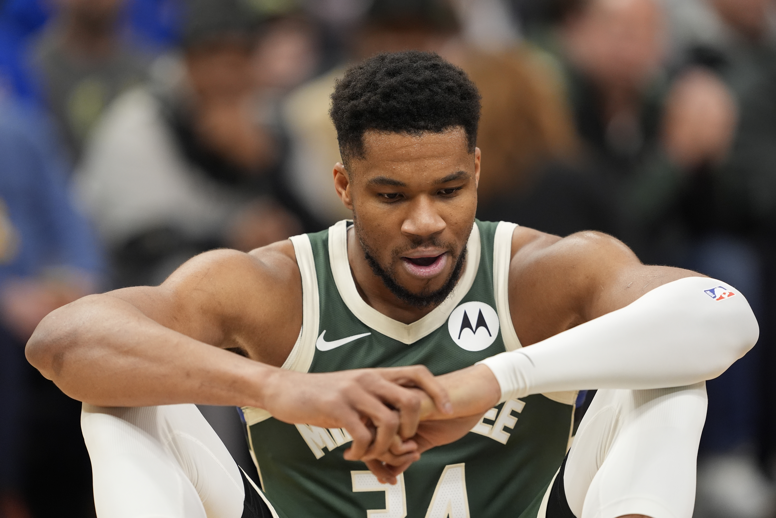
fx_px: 8622
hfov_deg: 5.2
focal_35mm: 400
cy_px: 259
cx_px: 388
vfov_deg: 3.4
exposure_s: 1/1250
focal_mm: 400
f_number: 3.2
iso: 3200
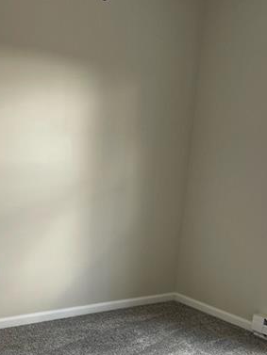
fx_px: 545
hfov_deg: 27.4
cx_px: 95
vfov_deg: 35.3
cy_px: 268
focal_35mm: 53
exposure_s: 1/120
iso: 80
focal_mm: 5.1
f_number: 1.6
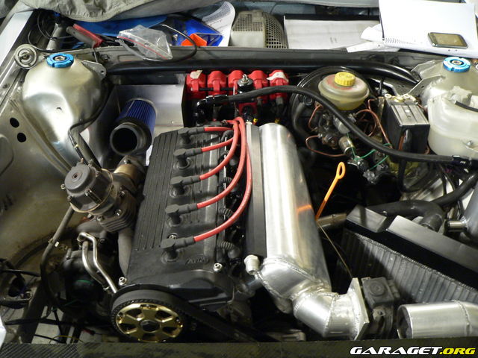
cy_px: 179
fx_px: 497
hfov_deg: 51.4
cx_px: 239
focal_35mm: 36
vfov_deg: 39.7
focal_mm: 6
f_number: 2.8
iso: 200
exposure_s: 1/4
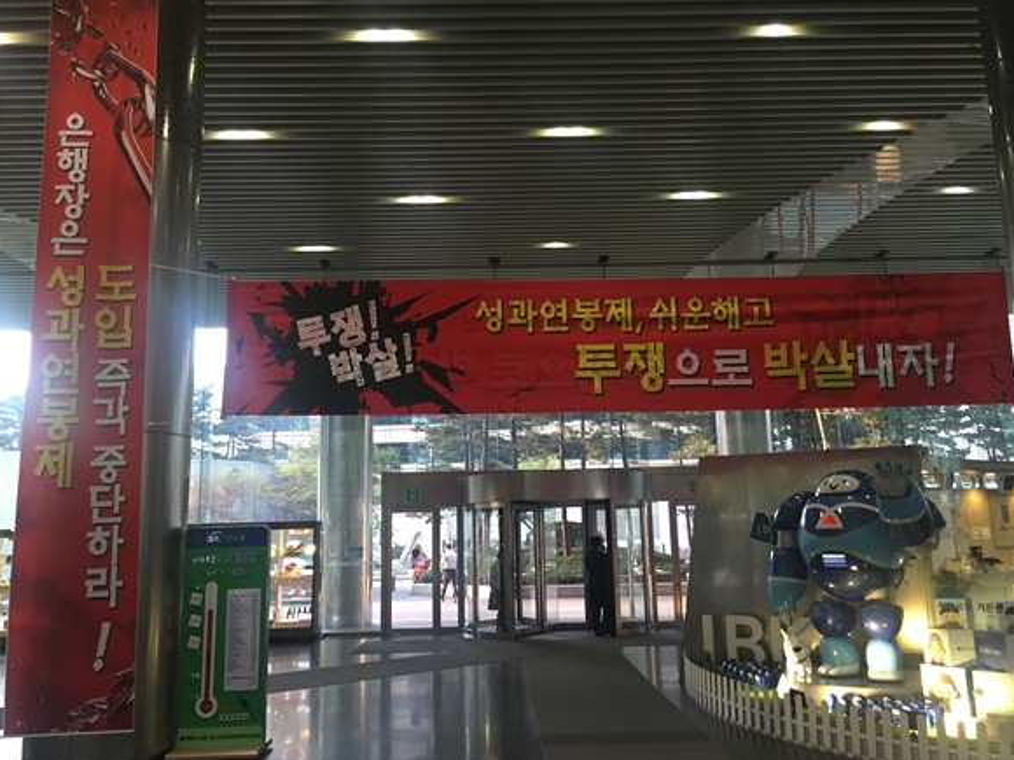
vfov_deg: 46.8
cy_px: 379
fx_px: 879
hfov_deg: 60.0
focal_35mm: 30
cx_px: 519
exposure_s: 1/30
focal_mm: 4.15
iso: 80
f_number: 2.2
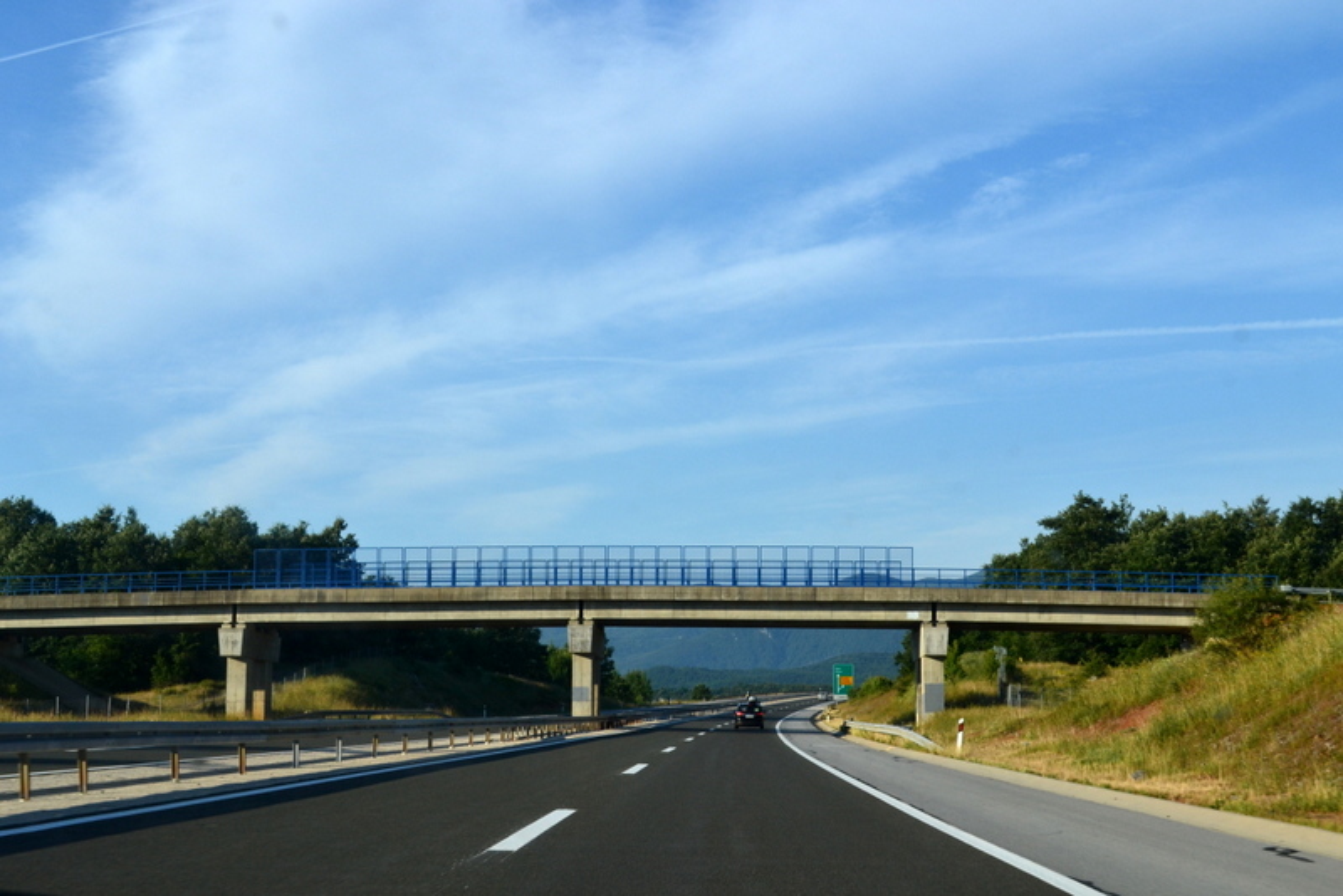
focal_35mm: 48
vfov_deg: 28.1
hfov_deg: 41.1
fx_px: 1791
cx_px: 672
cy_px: 448
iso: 400
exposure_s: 1/320
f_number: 10
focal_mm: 32
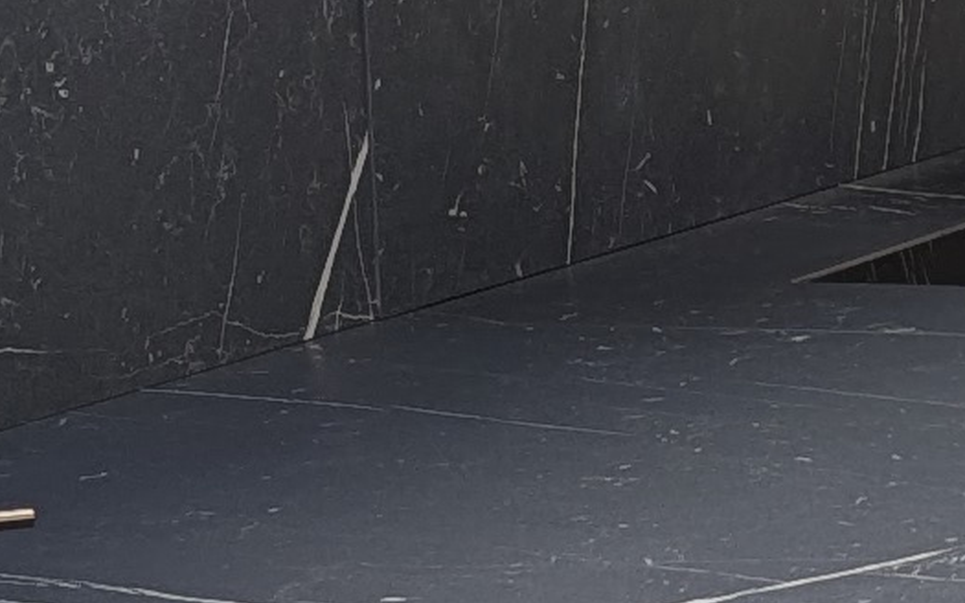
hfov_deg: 9.0
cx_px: 2651
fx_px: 5207
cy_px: 577
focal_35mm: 198
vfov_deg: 6.6
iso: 20
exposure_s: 1/173
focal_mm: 6.9
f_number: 1.68
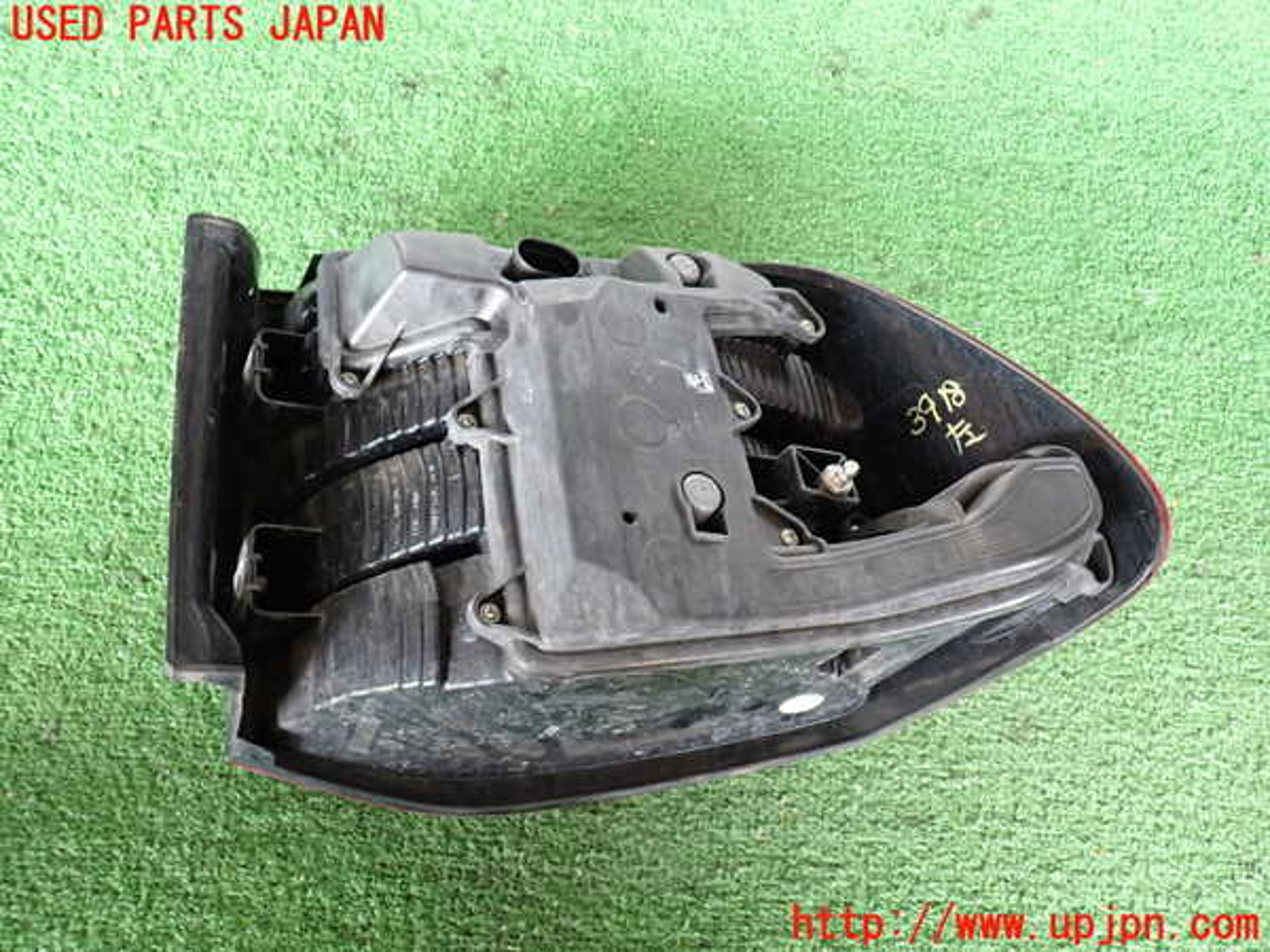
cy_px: 476
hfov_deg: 63.4
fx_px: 1027
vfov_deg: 49.7
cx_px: 635
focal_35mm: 28
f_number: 2.2
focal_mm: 5.05
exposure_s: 1/30
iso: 250
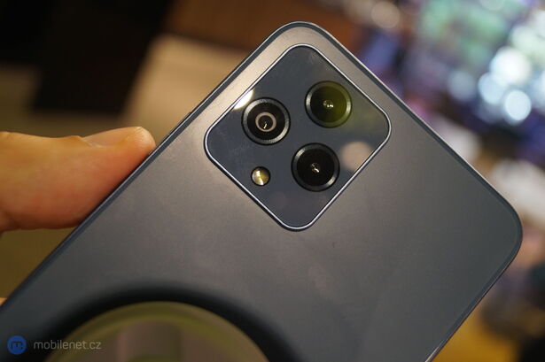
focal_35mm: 42
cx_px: 272
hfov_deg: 46.4
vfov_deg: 31.8
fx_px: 635
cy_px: 181
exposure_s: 1/160
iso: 640
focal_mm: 28
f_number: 4.5
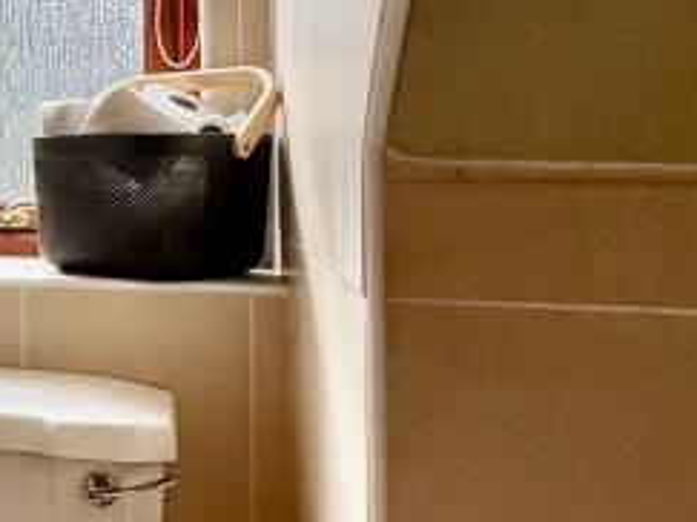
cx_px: -347
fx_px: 1187
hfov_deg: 25.0
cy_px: 161
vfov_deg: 24.6
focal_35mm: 59
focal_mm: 2.22
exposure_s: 1/148
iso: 40
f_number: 2.2
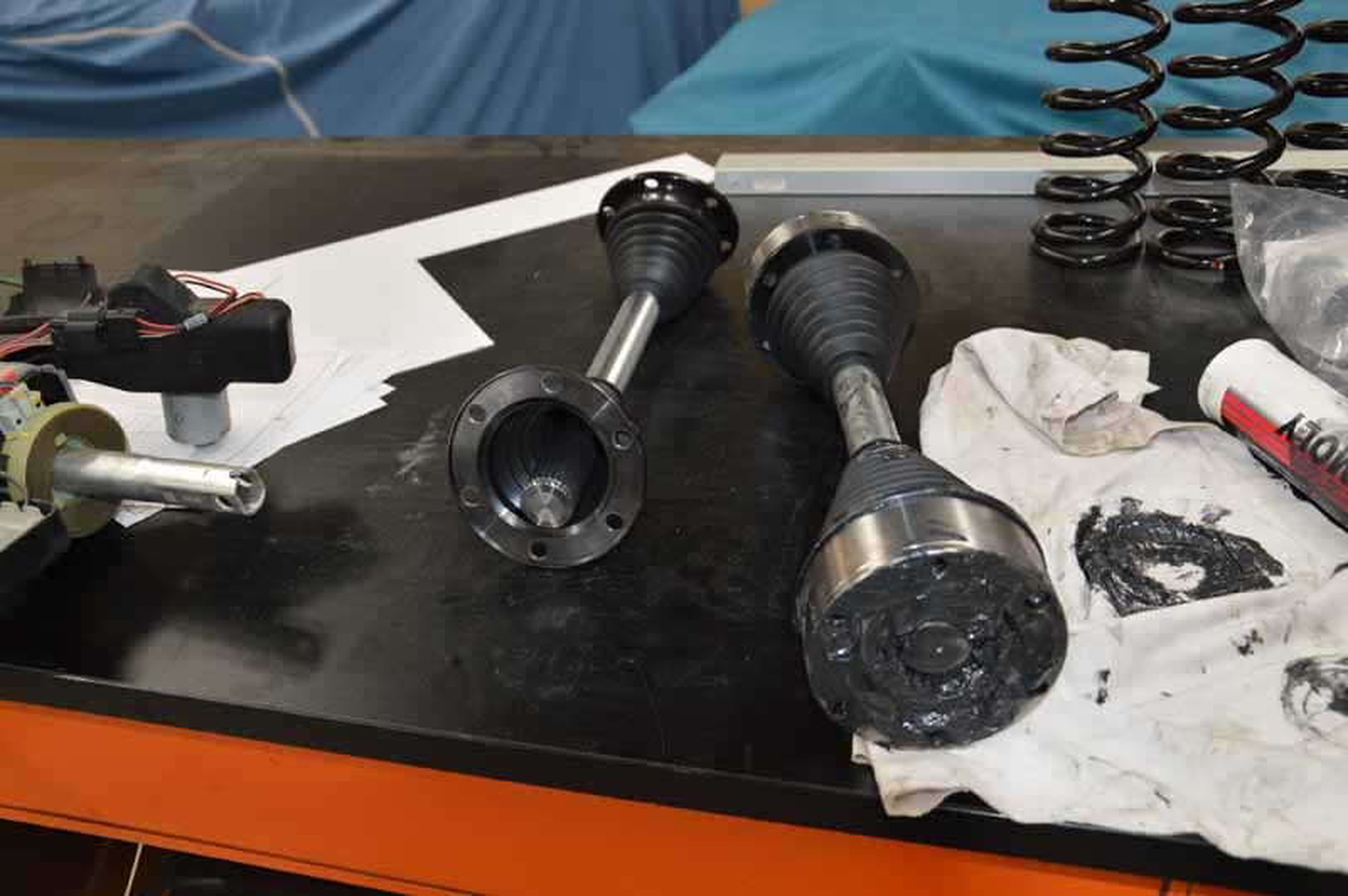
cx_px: 674
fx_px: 1235
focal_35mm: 33
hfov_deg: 57.3
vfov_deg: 39.9
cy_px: 448
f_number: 3.8
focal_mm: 22
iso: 500
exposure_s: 1/60
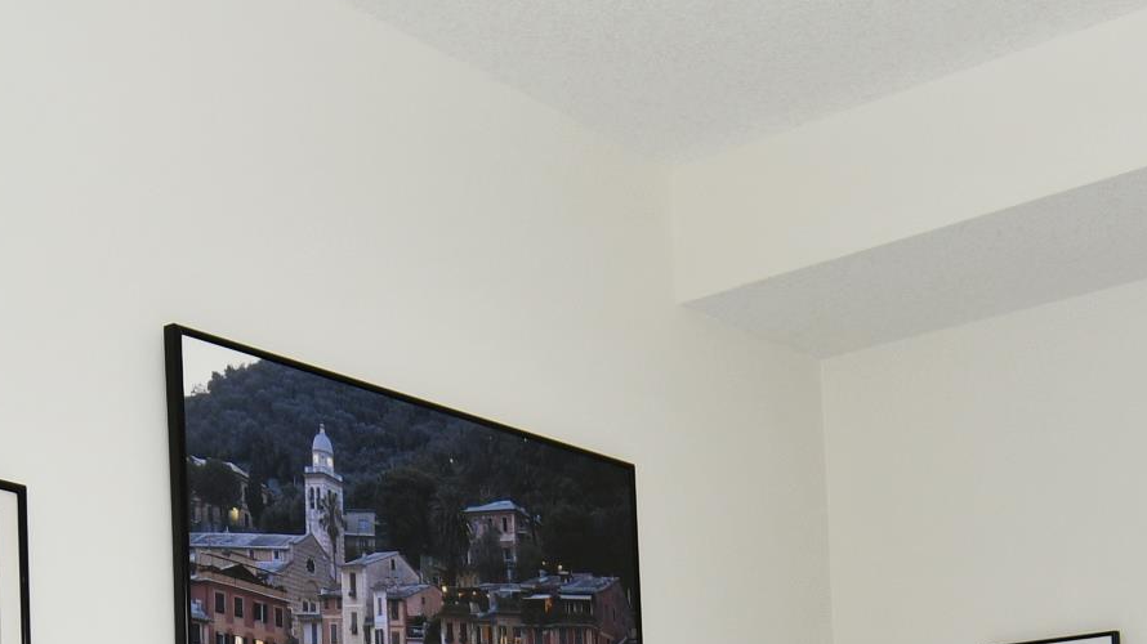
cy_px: 907
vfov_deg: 18.5
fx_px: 1794
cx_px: 830
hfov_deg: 34.9
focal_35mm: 59
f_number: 4
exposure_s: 1/60
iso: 200
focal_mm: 12
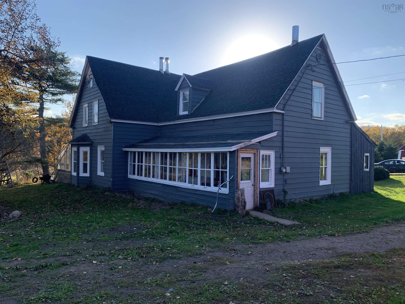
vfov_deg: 53.1
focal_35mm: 26
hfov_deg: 67.3
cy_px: 152
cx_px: 202
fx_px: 304
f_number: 1.8
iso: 25
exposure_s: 1/1205
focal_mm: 4.25
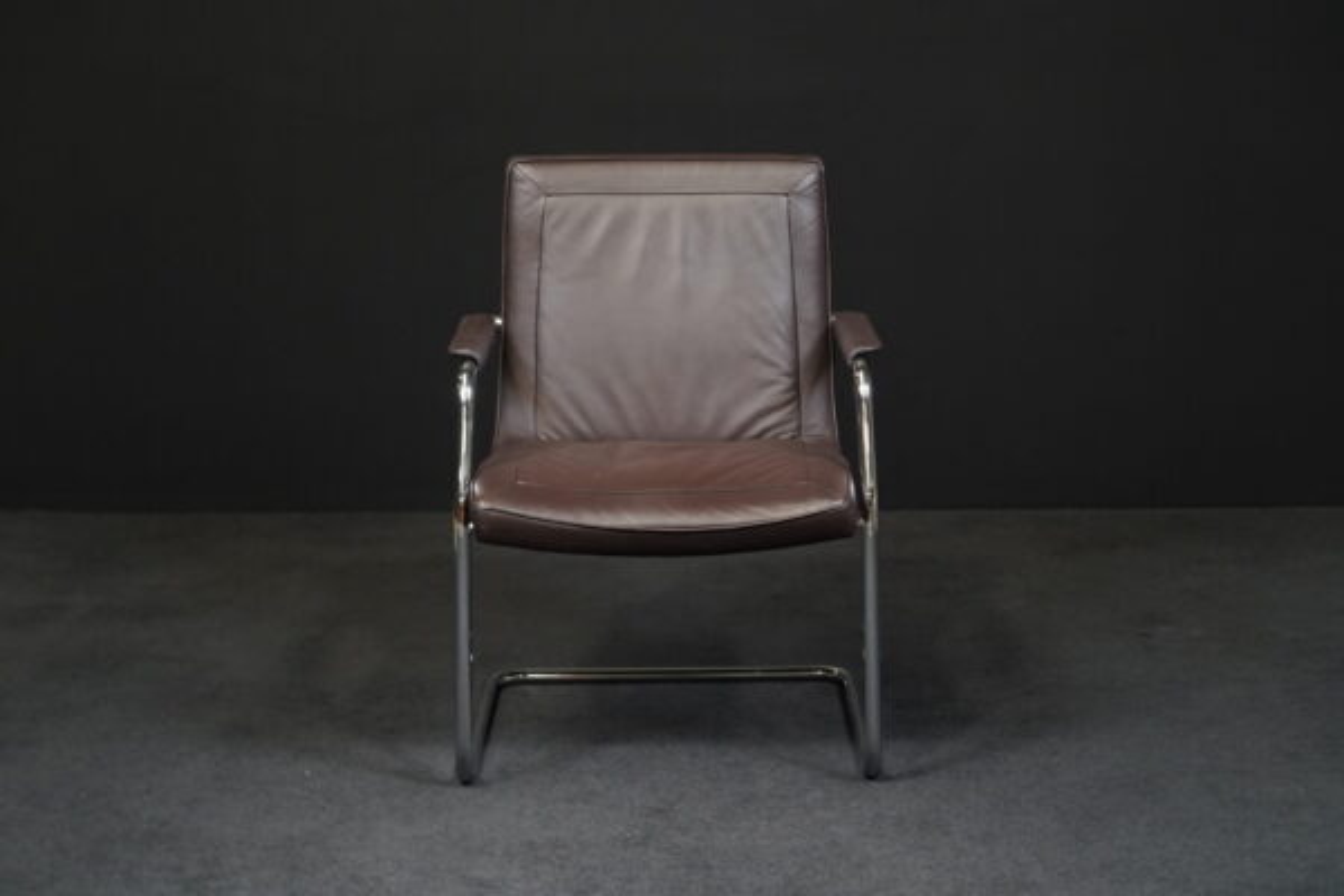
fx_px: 2464
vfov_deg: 20.6
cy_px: 448
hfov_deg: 30.5
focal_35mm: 66
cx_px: 672
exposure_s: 1/100
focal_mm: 66
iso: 5000
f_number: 7.1
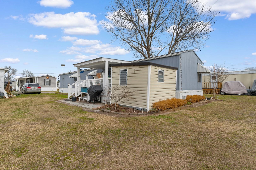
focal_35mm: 18
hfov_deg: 90.0
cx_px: 128
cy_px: 85
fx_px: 128
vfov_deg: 67.4
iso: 100
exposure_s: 1/320
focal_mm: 12
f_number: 9
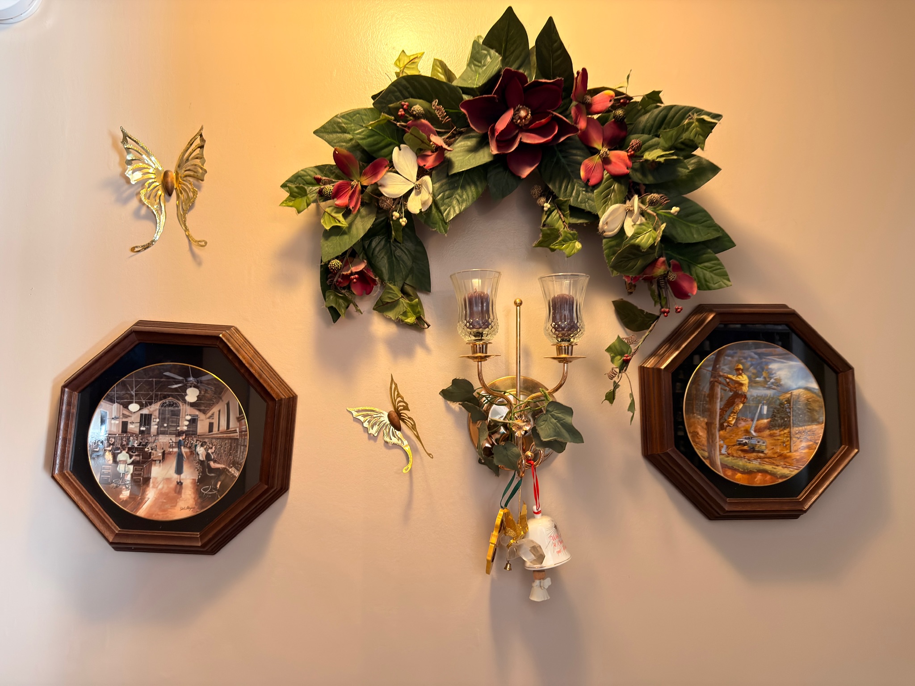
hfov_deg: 71.6
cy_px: 343
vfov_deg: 56.8
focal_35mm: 24
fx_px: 634
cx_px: 458
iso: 400
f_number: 1.78
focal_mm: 6.76
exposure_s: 1/40
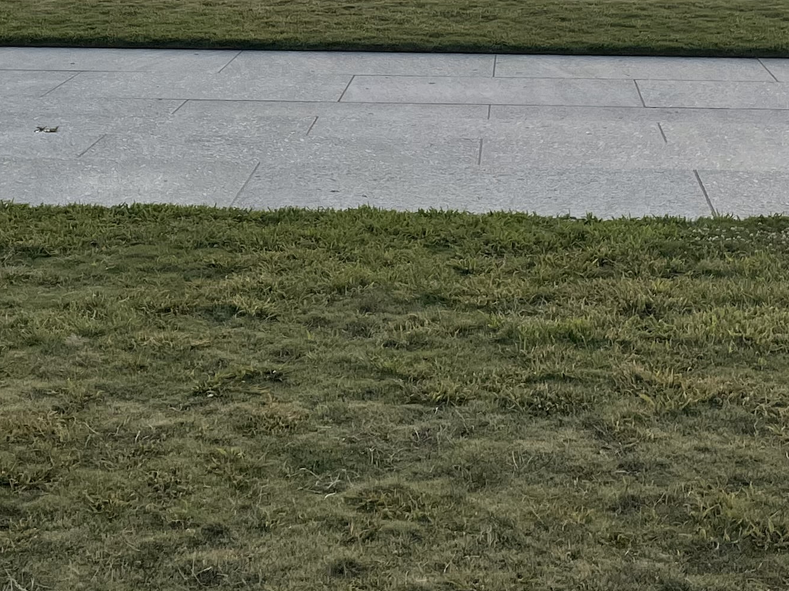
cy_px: -211
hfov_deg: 24.7
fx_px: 1800
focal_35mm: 79
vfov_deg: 17.3
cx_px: 394
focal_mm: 4.2
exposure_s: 1/1916
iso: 32
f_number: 1.6
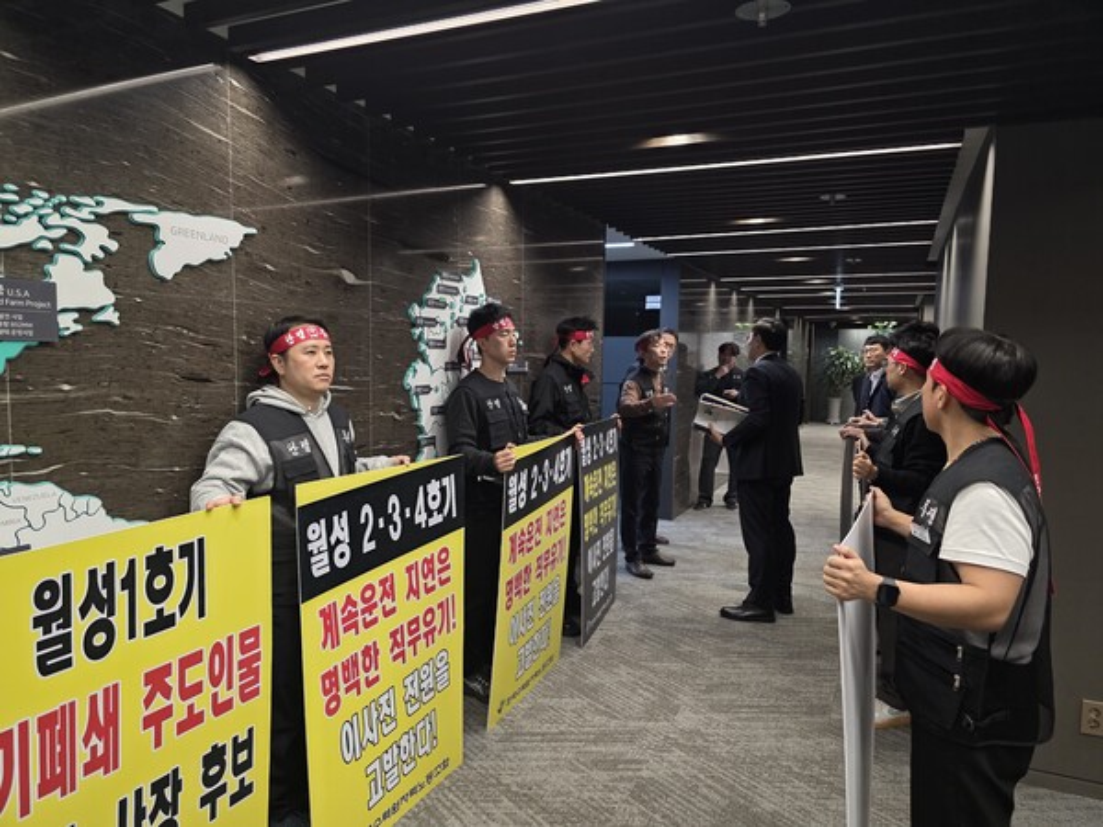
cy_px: 414
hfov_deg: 73.9
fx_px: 733
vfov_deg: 58.9
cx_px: 552
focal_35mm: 23
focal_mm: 6.3
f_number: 1.7
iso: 500
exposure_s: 1/120
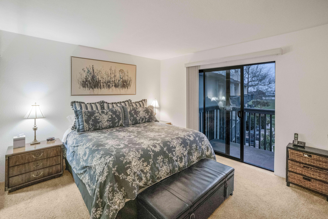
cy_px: 110
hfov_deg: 96.7
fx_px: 146
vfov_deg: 73.7
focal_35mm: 16
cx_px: 164
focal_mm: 16
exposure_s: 1/30
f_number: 10
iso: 5000
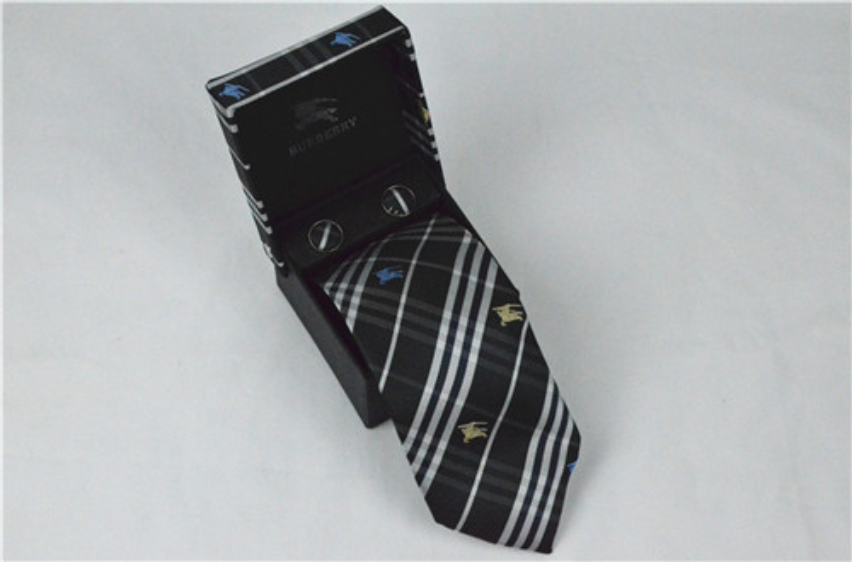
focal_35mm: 63
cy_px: 281
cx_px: 426
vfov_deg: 21.4
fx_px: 1486
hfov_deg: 32.0
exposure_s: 1/800
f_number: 14
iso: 6400
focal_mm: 42
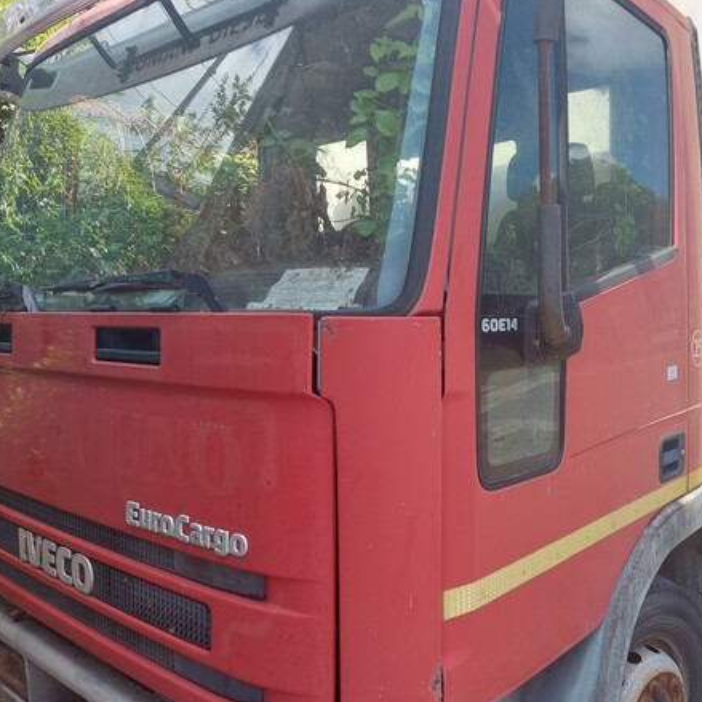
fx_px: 665
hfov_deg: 54.4
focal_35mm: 29
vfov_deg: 55.6
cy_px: 349
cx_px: 475
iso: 32
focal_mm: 5.23
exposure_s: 1/284
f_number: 1.8
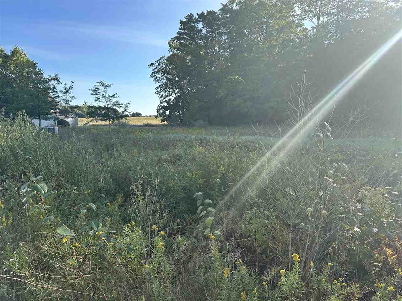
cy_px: 150
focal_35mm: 24
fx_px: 279
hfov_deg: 71.6
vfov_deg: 56.8
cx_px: 201
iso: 80
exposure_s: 1/1880
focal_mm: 6.86
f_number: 1.78
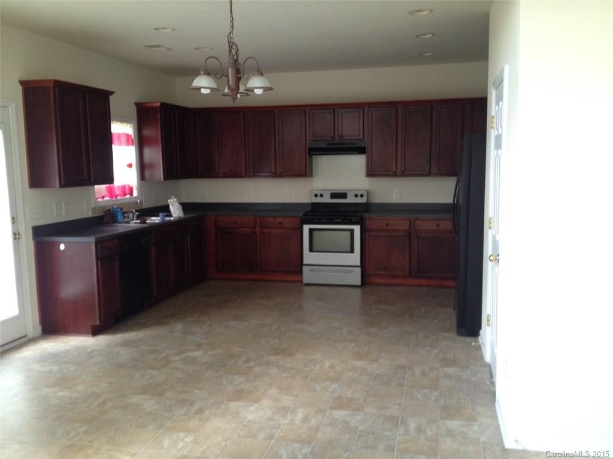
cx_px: 306
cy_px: 230
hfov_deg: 52.6
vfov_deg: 40.7
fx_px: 620
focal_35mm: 35
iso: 100
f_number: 2.4
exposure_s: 1/20
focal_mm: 4.28
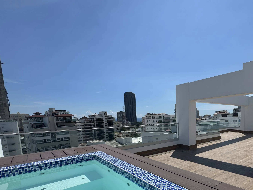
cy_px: 137
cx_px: 174
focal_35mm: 21
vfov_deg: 60.7
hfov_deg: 75.8
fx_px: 153
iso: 50
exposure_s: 1/3906
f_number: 2.2
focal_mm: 2.22
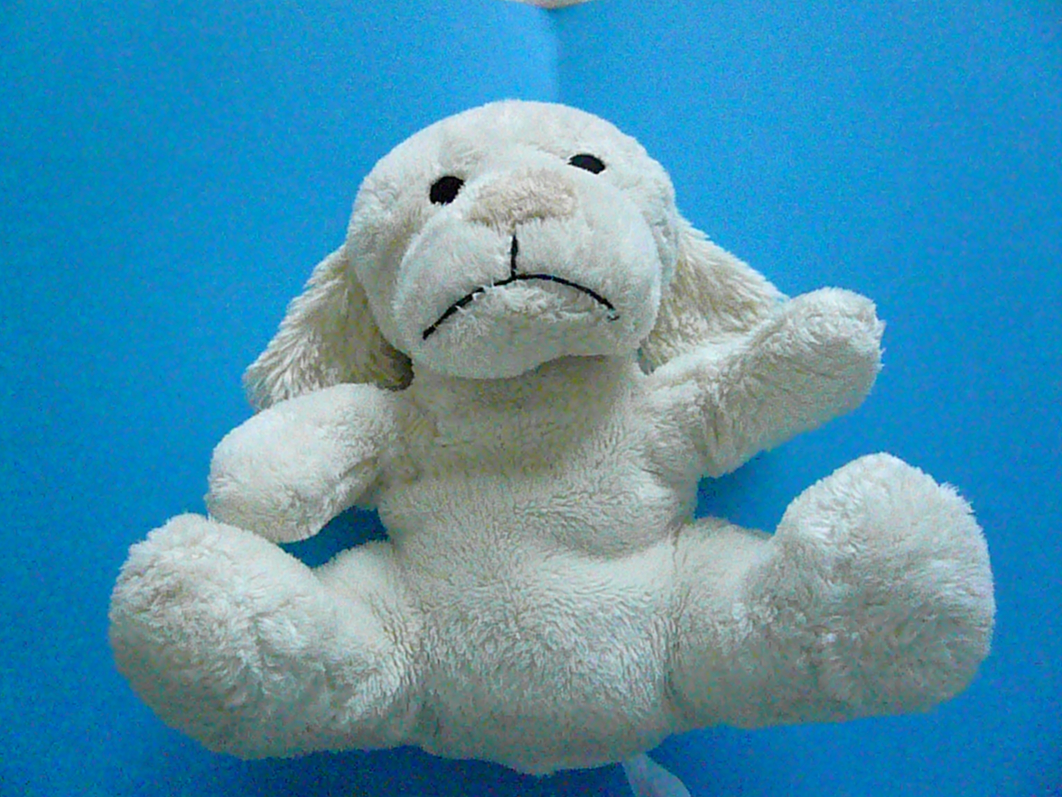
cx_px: 531
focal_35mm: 28
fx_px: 859
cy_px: 398
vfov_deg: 49.7
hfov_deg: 63.4
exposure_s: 1/400
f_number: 2.8
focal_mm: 4.6
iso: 3200
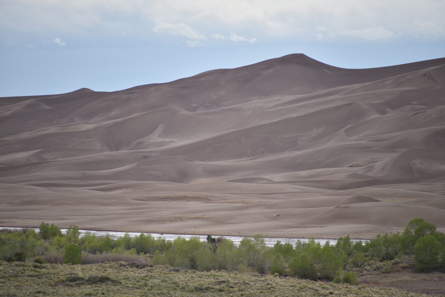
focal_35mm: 300
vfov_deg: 4.6
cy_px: 148
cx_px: 222
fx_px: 3709
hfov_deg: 6.9
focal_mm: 300
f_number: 5.6
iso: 180
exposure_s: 1/640
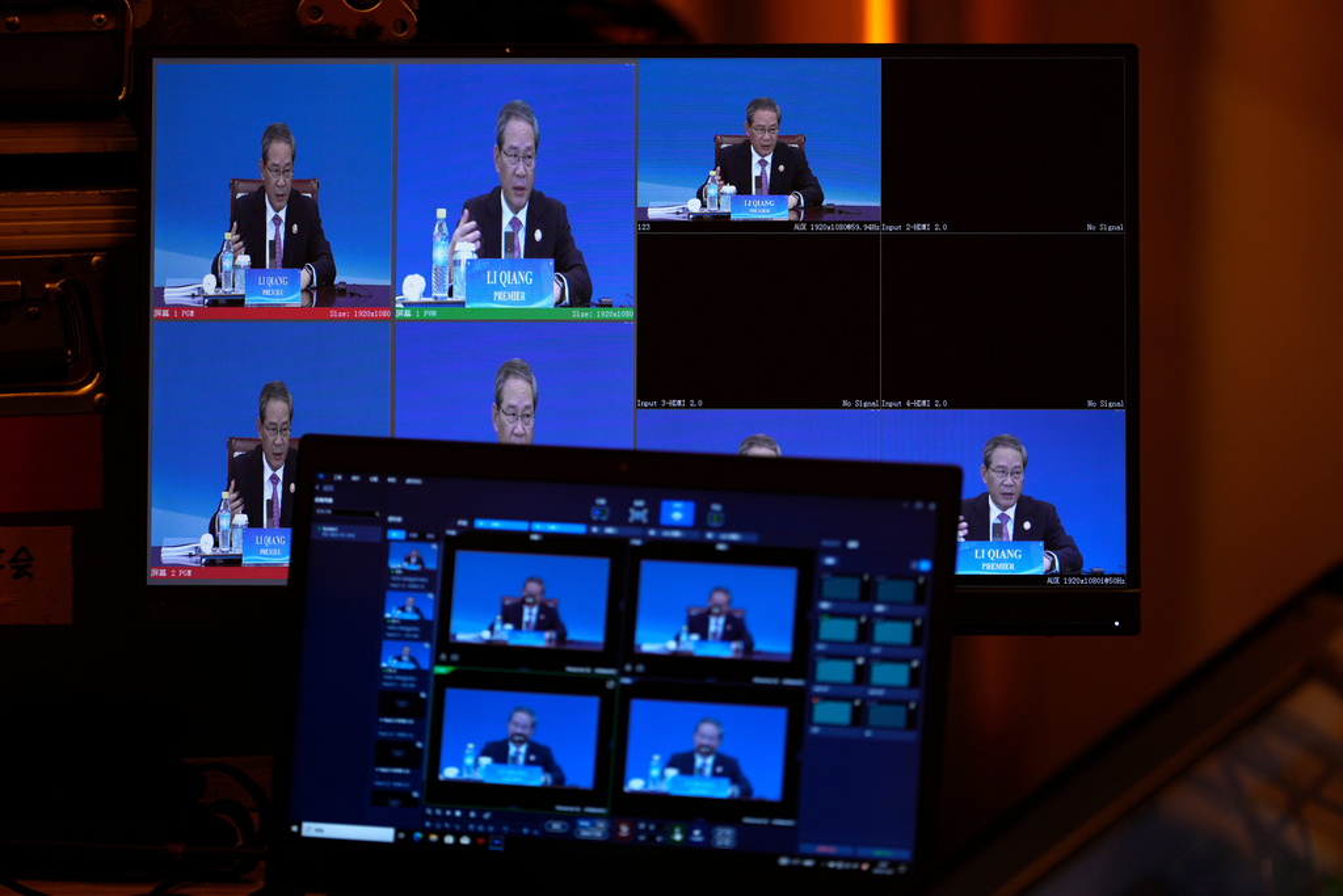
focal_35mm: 178
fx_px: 6641
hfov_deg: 11.5
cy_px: 448
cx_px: 672
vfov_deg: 7.7
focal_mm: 178
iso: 200
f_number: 2.8
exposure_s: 1/160
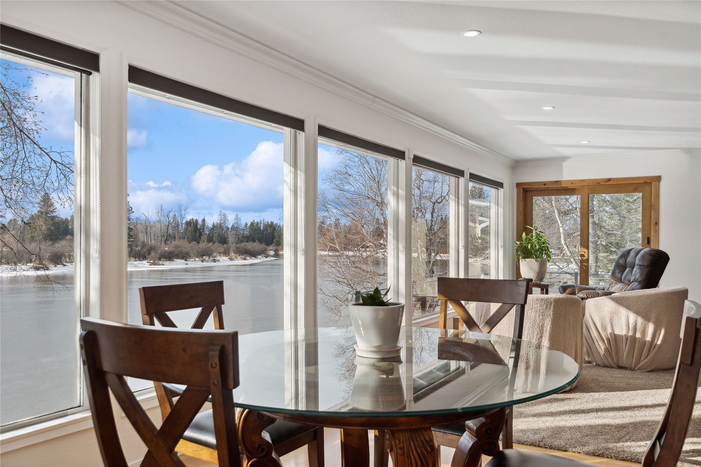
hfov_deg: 61.9
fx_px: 584
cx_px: 350
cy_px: 234
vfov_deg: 43.6
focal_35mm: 30
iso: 200
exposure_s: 1/640
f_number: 6.3
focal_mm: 20
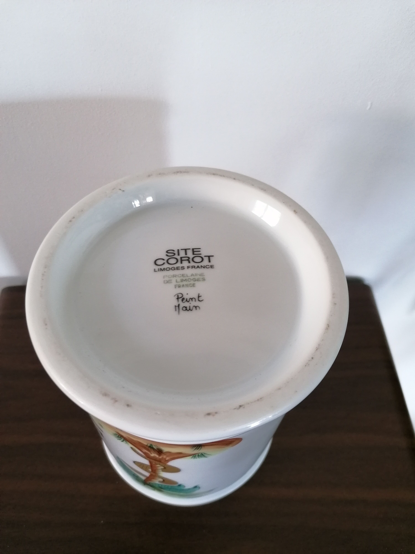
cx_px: 208
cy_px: 277
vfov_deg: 65.3
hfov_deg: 51.4
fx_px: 432
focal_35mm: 27
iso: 250
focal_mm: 4.75
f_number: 1.8
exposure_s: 1/33.3
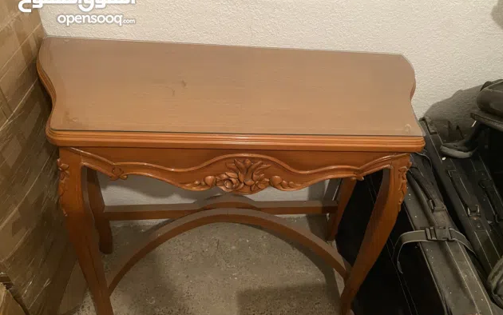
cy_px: 159
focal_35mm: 28
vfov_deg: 44.6
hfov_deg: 66.5
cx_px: 255
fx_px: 384
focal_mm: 4.25
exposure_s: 1/25
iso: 640
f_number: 1.8
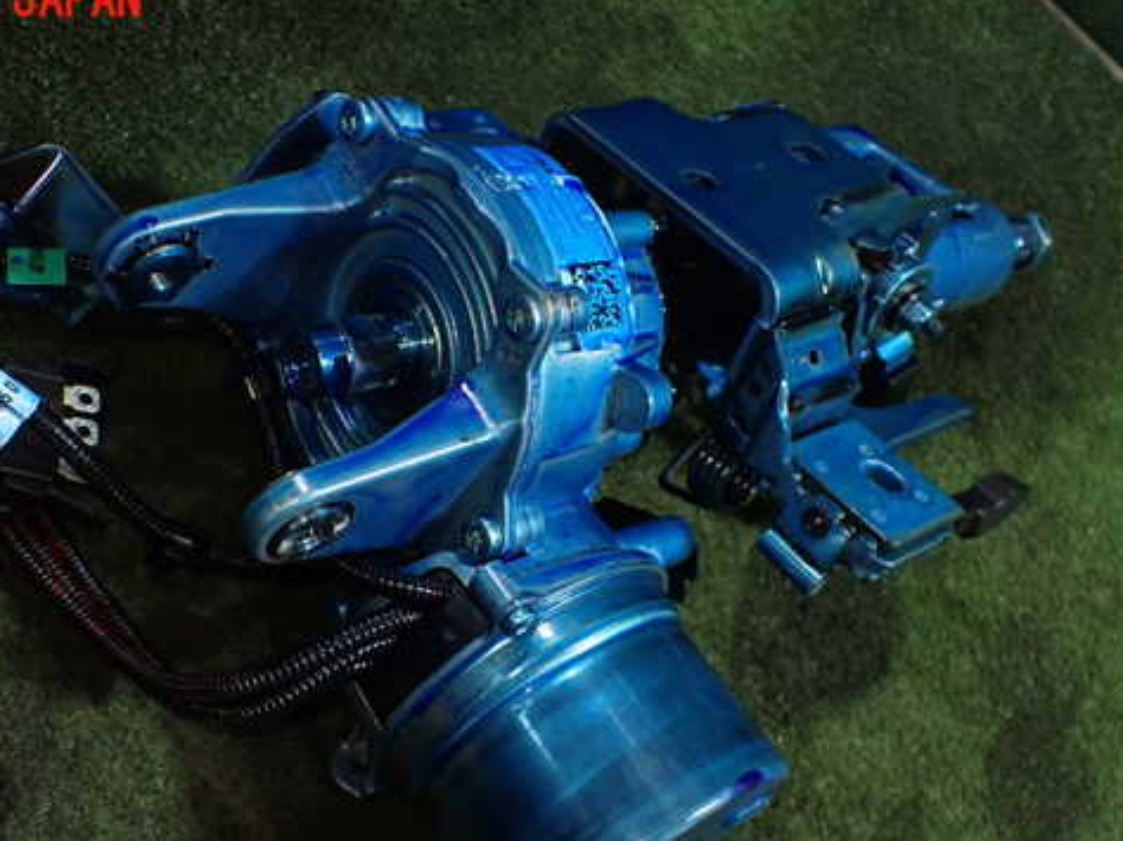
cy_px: 505
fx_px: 1232
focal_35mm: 38
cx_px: 422
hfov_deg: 48.5
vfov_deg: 37.5
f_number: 2.3
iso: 640
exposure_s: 1/125
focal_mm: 5.4
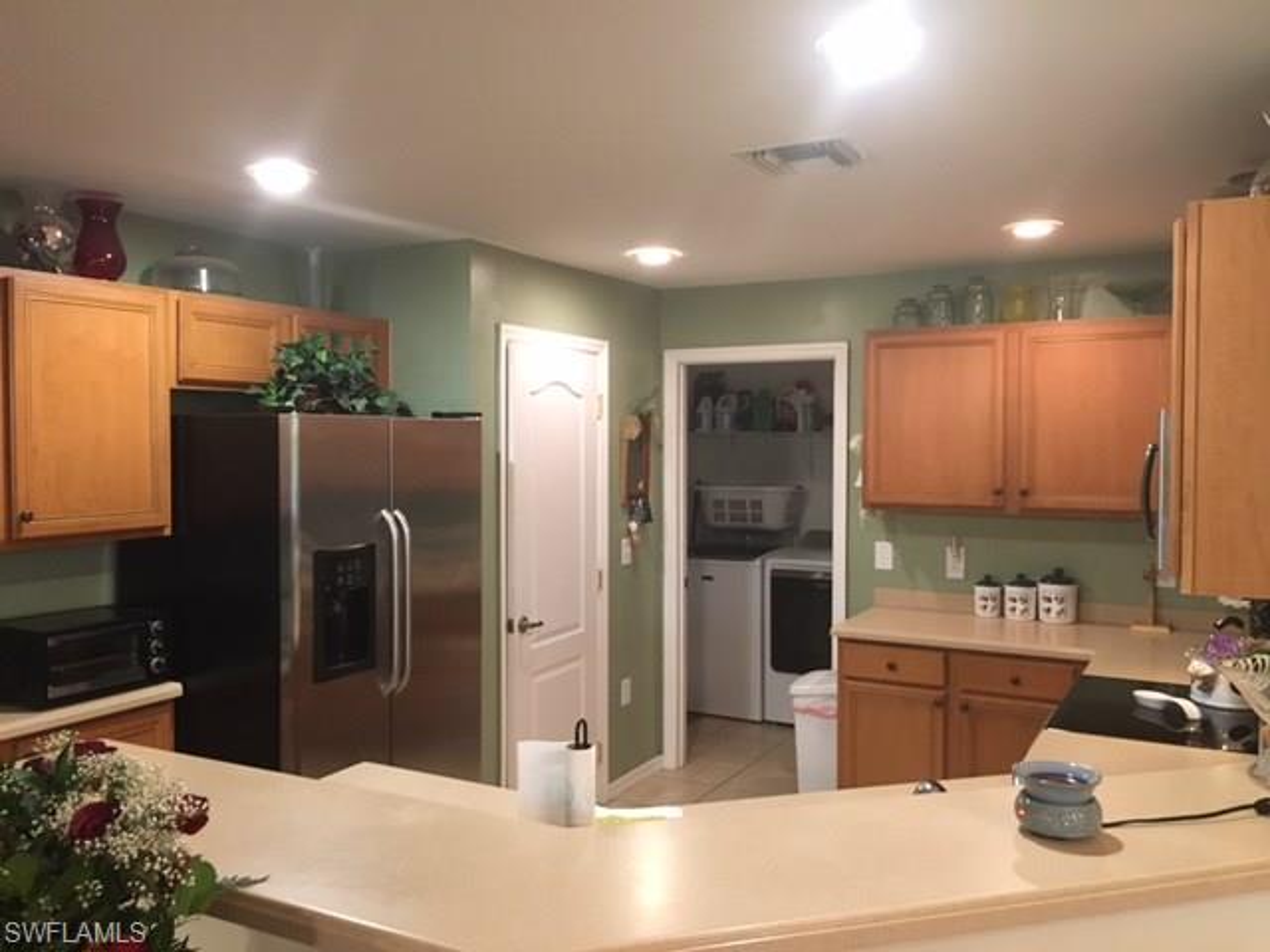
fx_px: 1064
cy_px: 476
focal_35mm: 29
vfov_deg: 48.2
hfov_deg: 61.7
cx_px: 635
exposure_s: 1/15
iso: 200
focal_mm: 4.15
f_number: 2.2
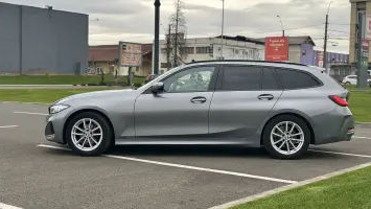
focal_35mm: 53
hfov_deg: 39.2
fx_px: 522
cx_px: 185
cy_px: 91
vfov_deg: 22.6
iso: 80
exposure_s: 1/225
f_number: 1.78
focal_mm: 6.86
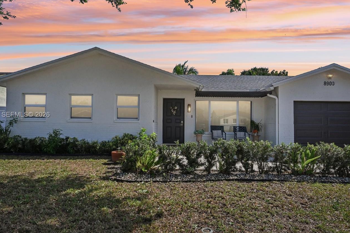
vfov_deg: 53.8
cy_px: 115
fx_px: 230
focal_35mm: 24
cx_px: 186
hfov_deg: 74.5
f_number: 8
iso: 2000
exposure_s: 1/4000
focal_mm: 18.5
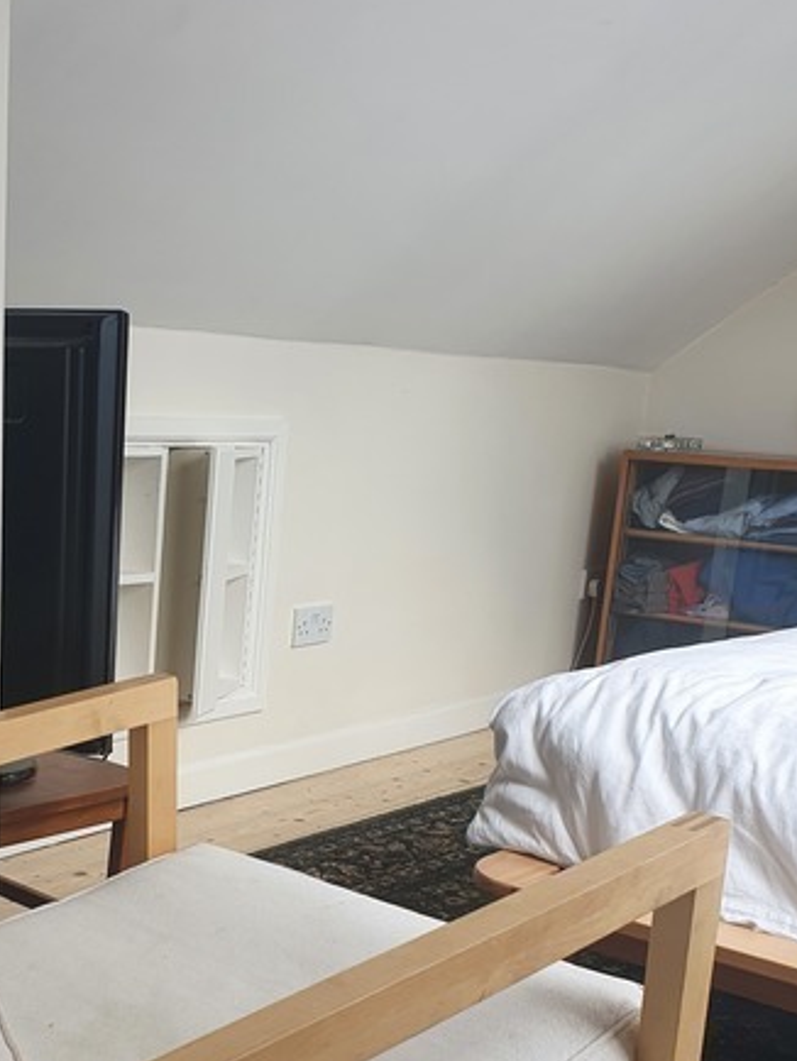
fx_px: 1411
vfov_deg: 39.8
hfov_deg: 30.7
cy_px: 826
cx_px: 156
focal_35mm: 46
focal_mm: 4.32
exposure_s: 1/182
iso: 50
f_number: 2.4
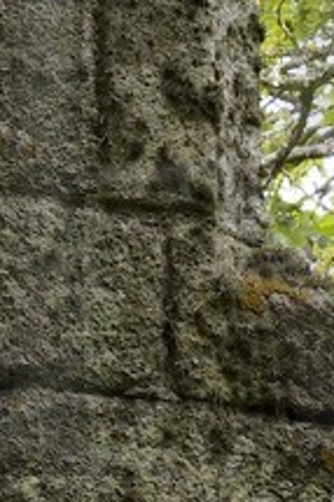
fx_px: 7262
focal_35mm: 521
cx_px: -35
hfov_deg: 2.6
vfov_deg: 4.0
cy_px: 191
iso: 800
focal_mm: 70
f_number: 11
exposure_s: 1/250
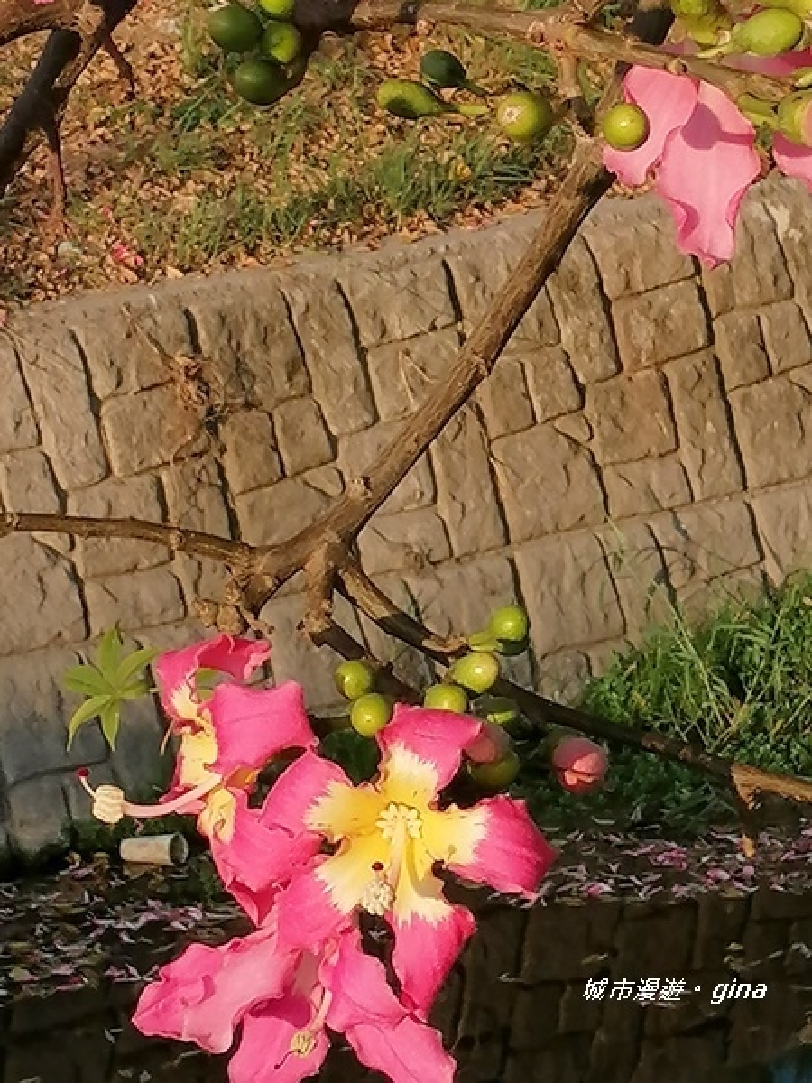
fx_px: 4535
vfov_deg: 13.6
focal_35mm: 145
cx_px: 406
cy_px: 542
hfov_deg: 10.2
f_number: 2.2
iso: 50
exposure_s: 1/805
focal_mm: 3.81
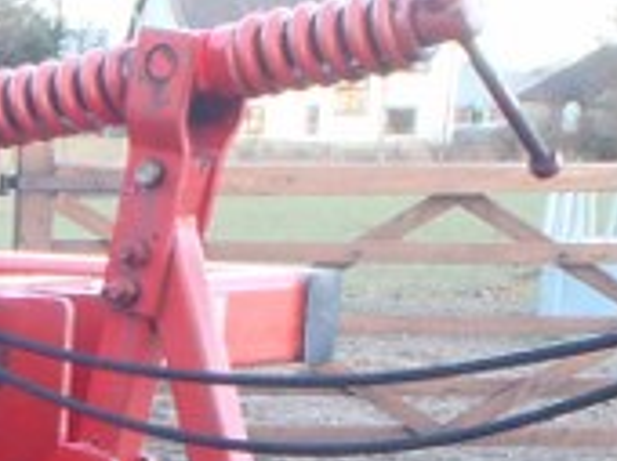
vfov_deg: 10.8
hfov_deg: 12.9
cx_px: -642
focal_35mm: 132
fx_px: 2349
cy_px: 675
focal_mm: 5
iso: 200
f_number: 3.5
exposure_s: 1/30
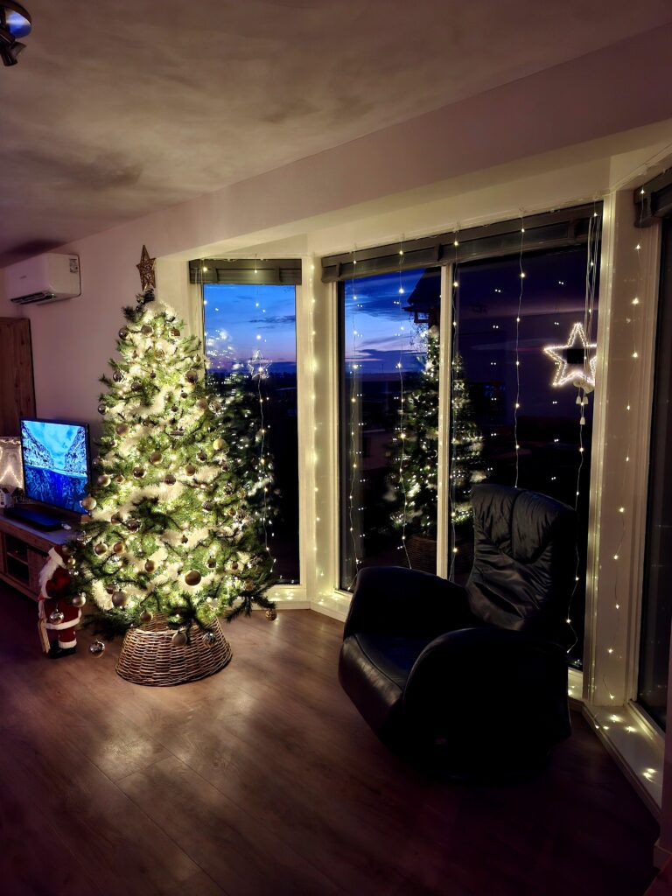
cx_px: 336
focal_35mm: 23
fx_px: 595
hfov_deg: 58.9
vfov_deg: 73.9
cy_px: 448
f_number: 1.8
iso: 1000
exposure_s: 1/20
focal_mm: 5.54
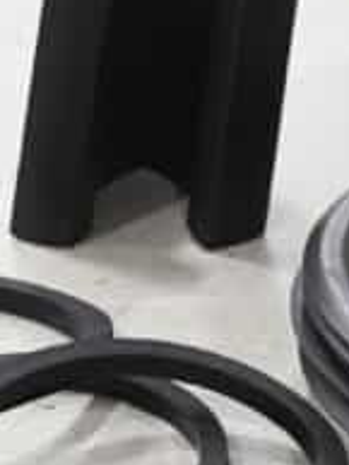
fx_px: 5143
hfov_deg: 3.8
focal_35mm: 383
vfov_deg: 5.2
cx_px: 729
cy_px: 252
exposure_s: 1/80
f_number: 5.6
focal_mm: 50
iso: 1600
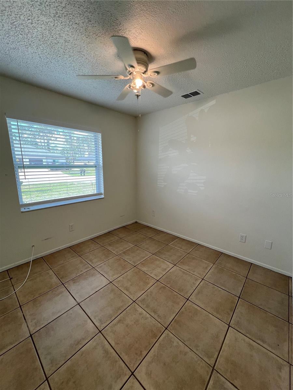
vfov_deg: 106.2
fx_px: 147
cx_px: 146
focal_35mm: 13
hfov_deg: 89.9
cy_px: 195
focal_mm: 1.57
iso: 64
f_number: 1.8
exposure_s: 1/120
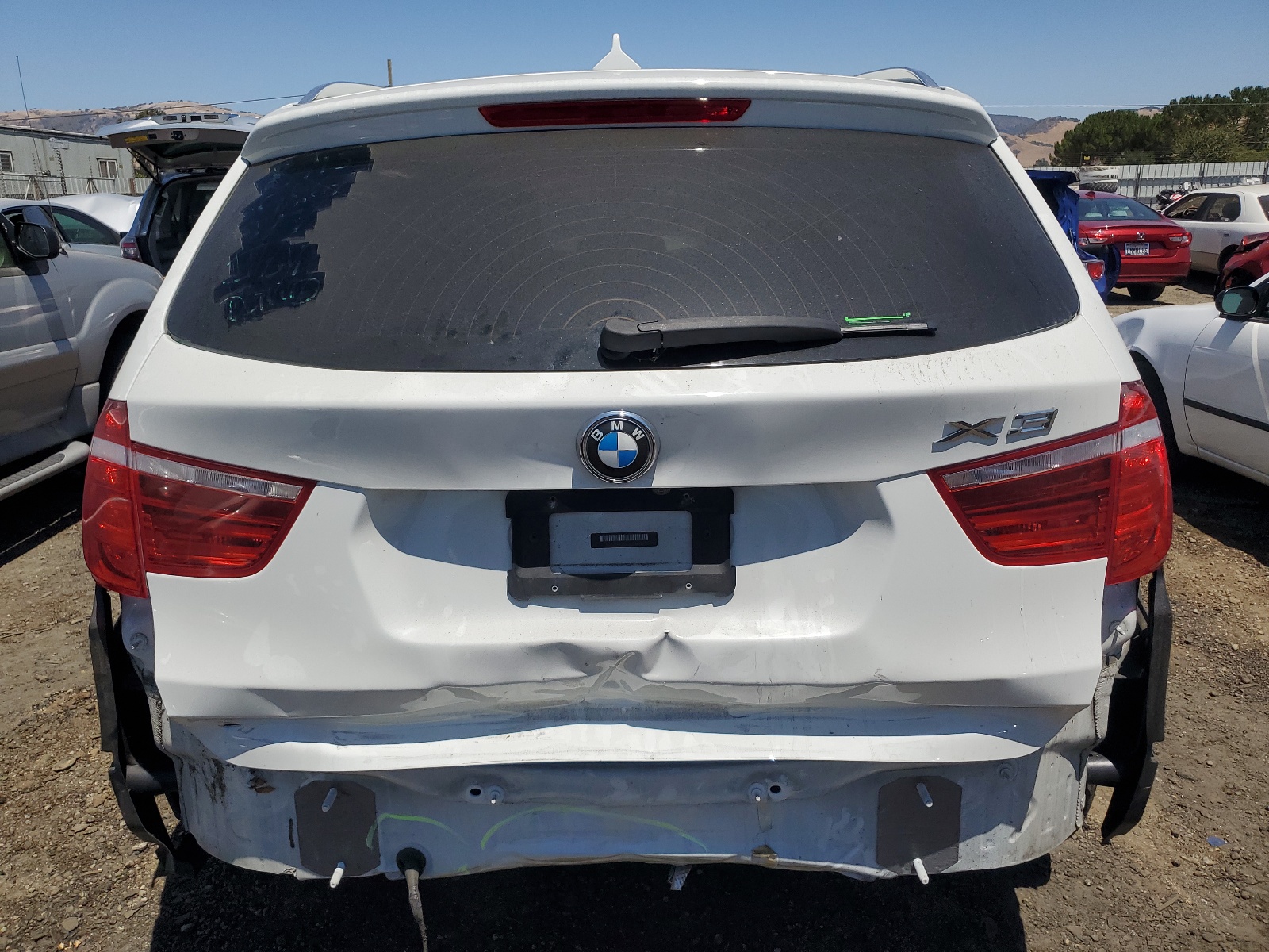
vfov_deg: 53.1
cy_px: 476
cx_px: 634
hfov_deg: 67.3
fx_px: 953
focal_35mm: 26
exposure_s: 1/10000
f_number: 1.5
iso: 50
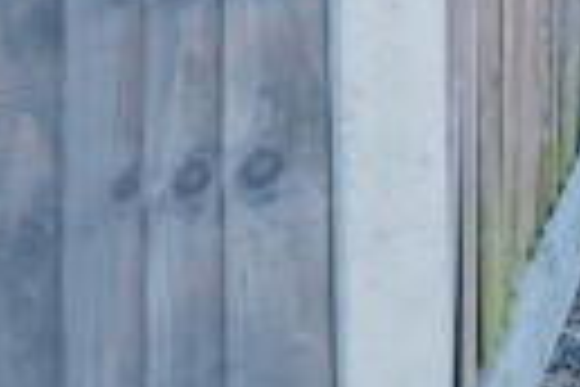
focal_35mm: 157
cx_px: 1432
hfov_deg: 10.9
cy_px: -520
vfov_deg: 8.1
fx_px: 2529
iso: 400
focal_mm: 20.9
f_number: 9
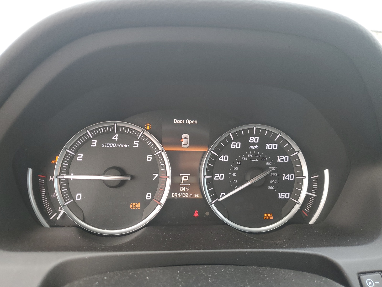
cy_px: 144
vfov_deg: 53.1
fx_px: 287
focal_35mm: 26
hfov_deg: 67.3
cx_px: 191
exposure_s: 1/60.2
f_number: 1.5
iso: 54
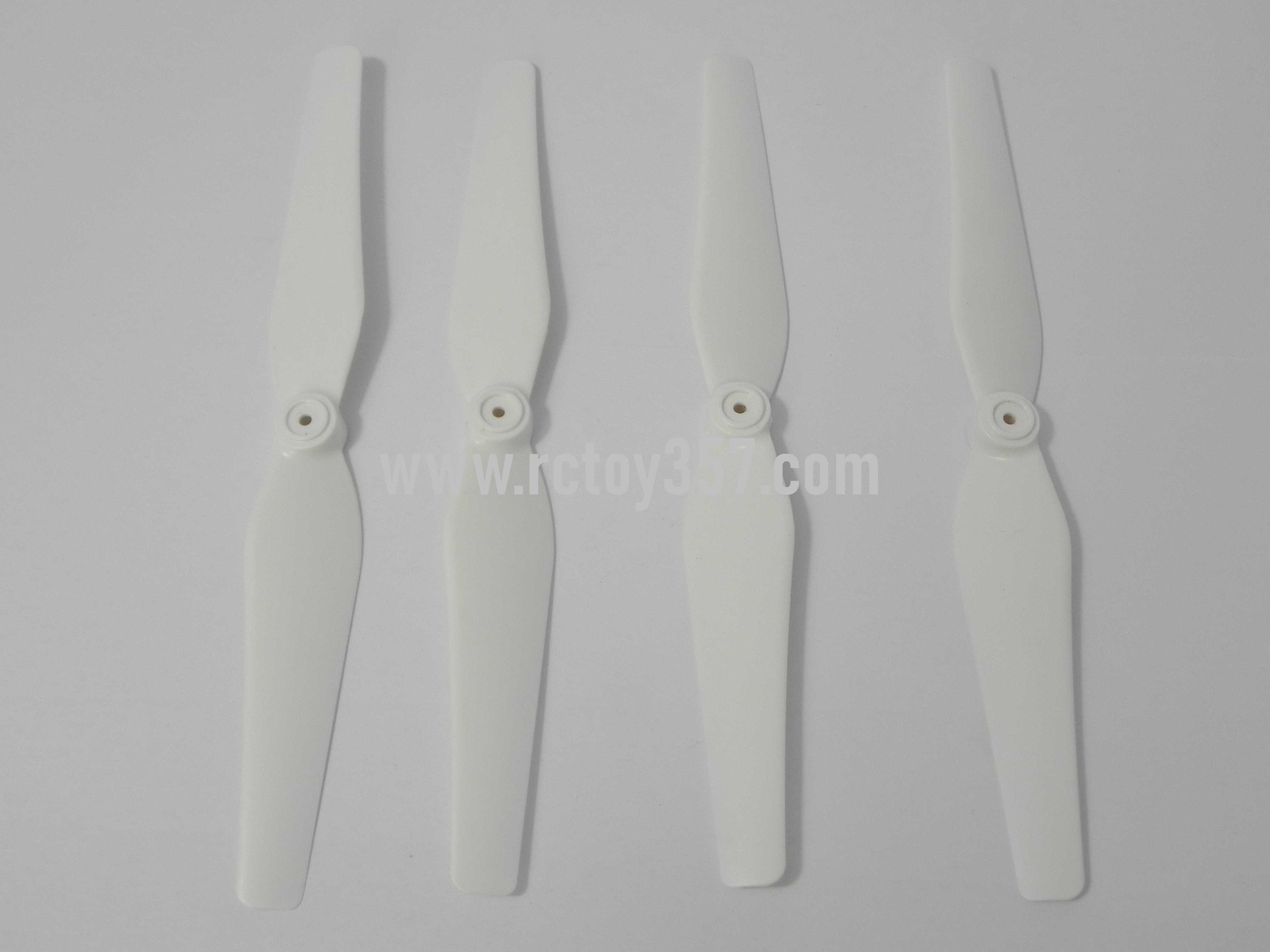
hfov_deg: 45.8
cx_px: 635
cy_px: 476
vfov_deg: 35.1
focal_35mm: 41
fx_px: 1504
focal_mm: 7.3
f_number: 3.2
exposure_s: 1/70.1
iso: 160
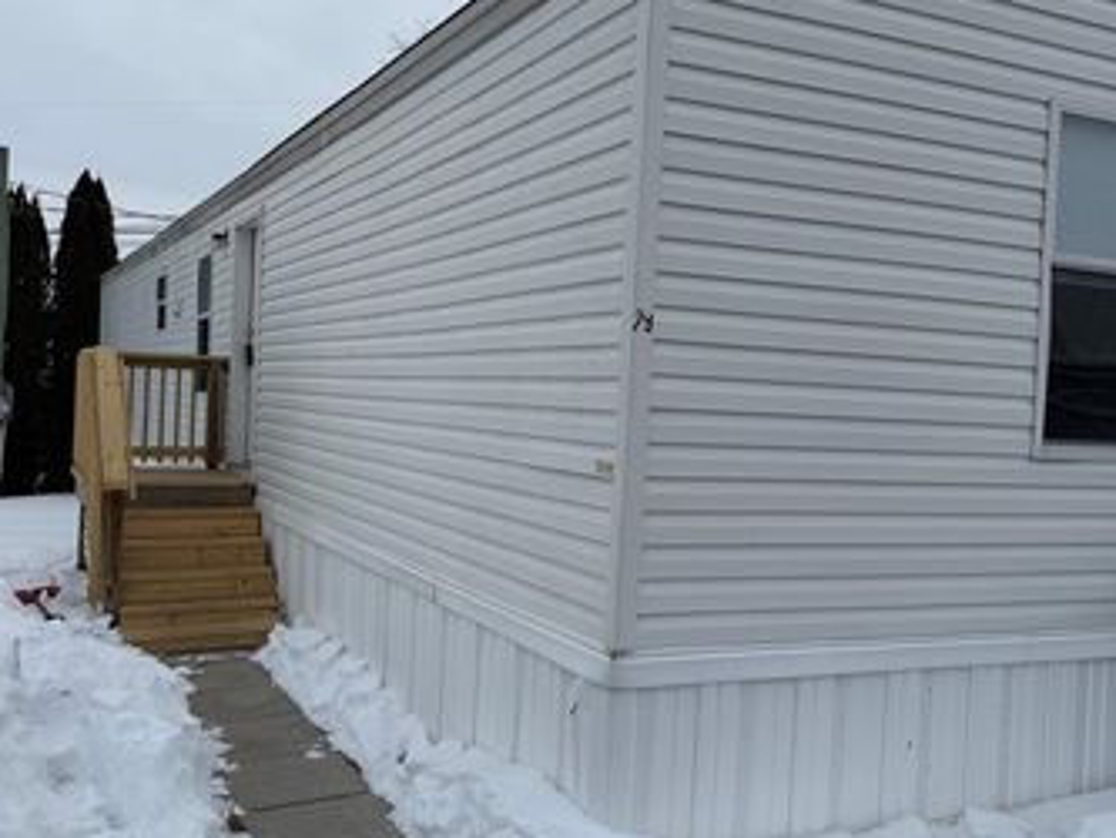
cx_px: 509
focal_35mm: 36
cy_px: 404
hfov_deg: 51.3
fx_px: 1161
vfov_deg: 39.7
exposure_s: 1/4975
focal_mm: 6.76
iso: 80
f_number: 1.78
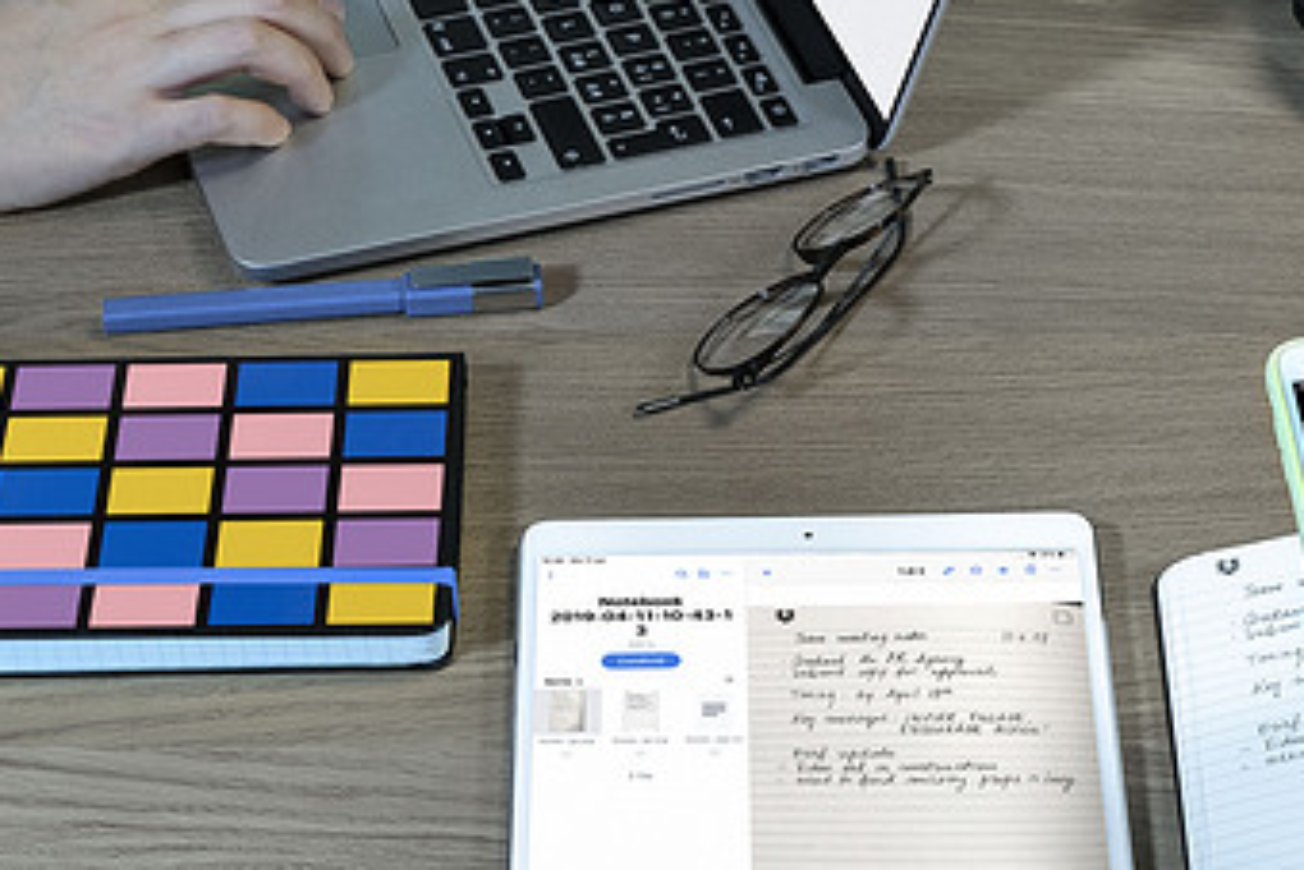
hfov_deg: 15.8
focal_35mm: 130
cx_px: 734
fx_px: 4711
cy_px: 236
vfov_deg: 10.5
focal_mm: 51
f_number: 8
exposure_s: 1/60
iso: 400
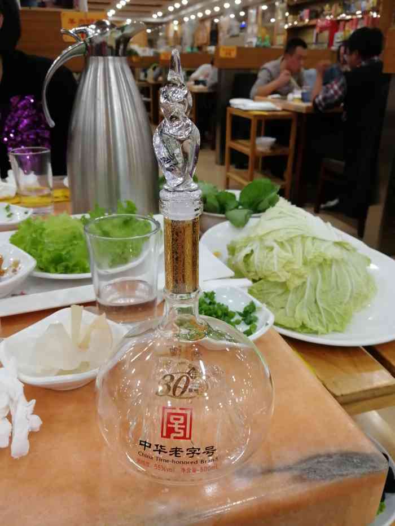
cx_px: 198
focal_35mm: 27
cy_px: 263
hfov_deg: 51.4
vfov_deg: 65.3
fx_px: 411
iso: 250
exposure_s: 1/33.3
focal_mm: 3.95
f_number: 2.2
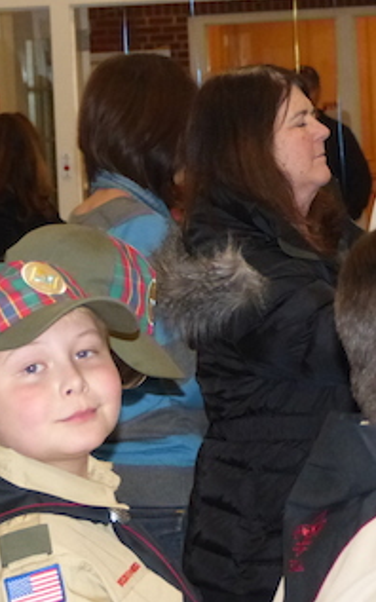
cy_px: 258
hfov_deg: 6.2
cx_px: 85
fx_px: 3477
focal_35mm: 212
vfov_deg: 9.9
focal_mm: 21.4
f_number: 2.8
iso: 800
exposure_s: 1/80
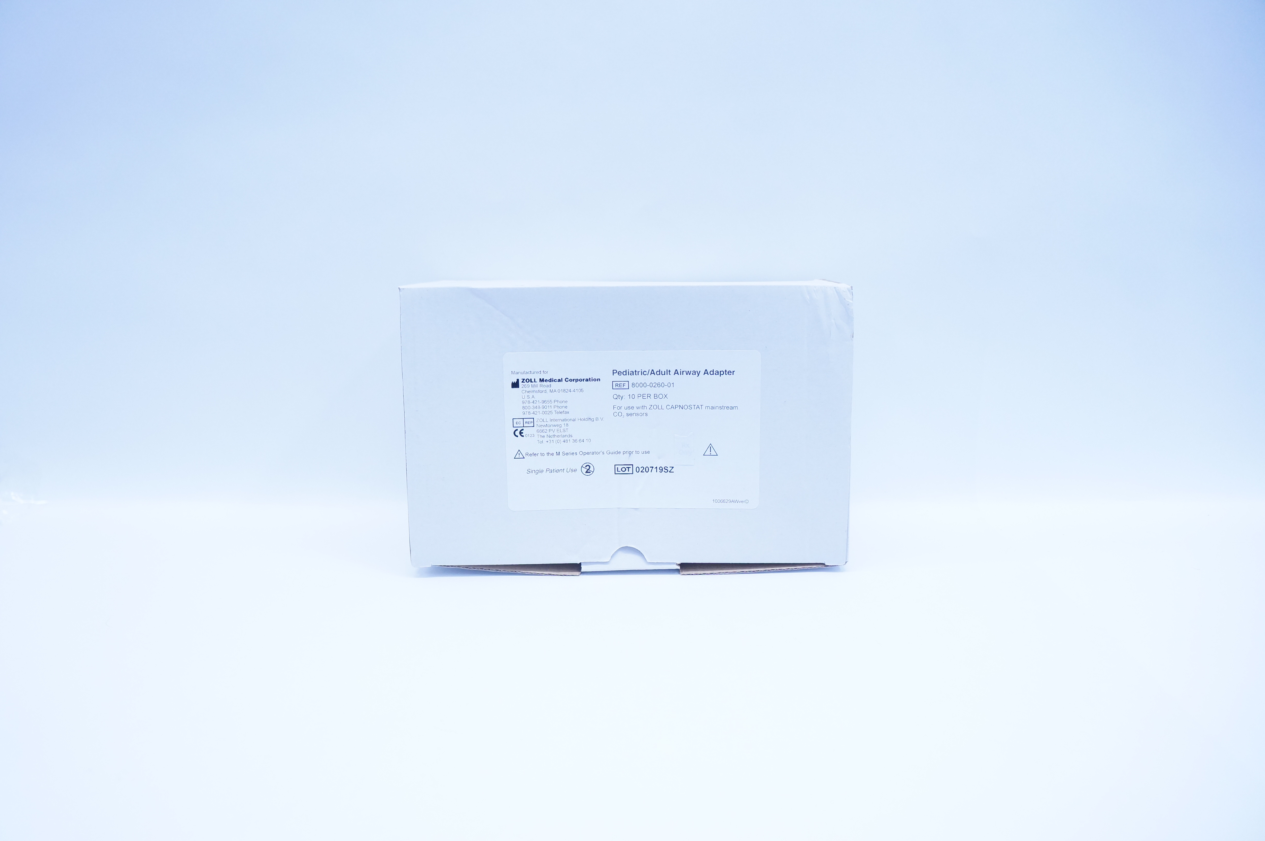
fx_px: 948
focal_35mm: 27
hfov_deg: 67.4
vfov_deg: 47.8
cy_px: 420
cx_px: 632
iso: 800
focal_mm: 18
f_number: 4.5
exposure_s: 1/250
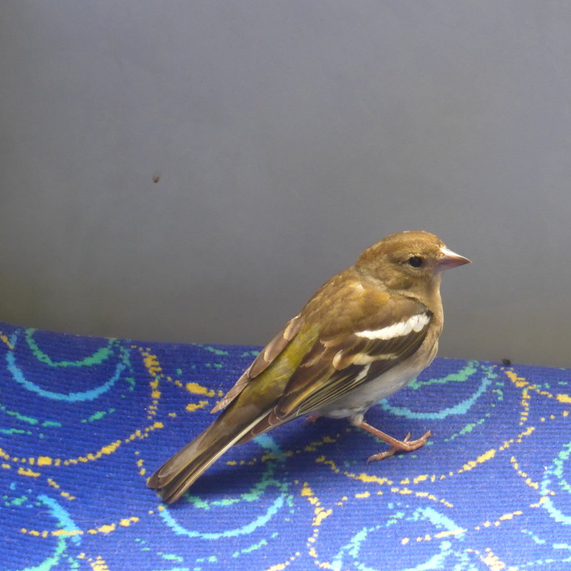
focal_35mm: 263
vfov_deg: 6.7
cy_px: 286
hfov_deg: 6.7
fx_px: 4908
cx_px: 353
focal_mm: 42.8
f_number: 5.9
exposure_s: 1/10
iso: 800
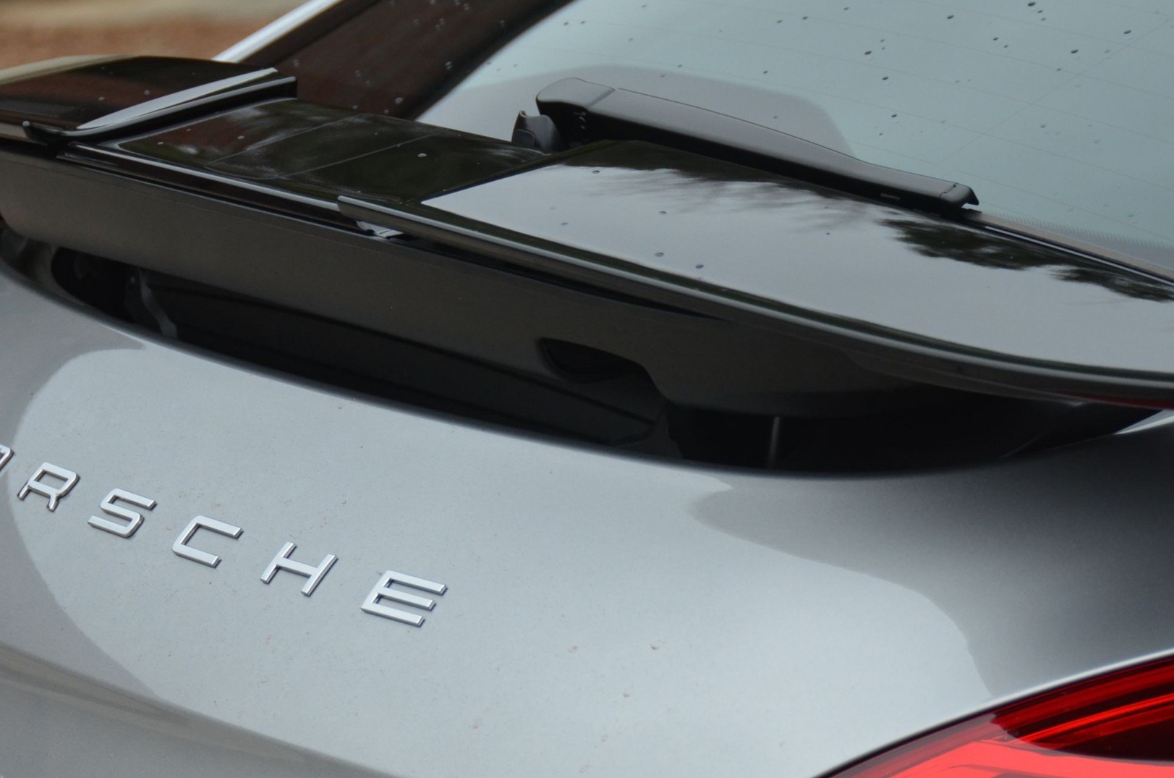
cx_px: 587
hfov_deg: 9.9
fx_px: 6769
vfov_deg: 6.6
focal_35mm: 208
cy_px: 514
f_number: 5.3
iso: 800
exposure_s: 1/500
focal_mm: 90
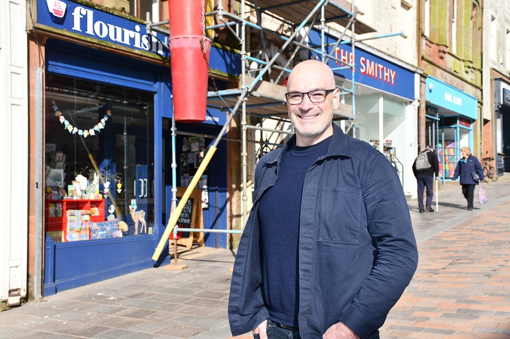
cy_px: 170
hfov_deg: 43.6
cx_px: 255
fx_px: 637
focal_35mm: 45
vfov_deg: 29.8
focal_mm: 30
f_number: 8
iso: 100
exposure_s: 1/250
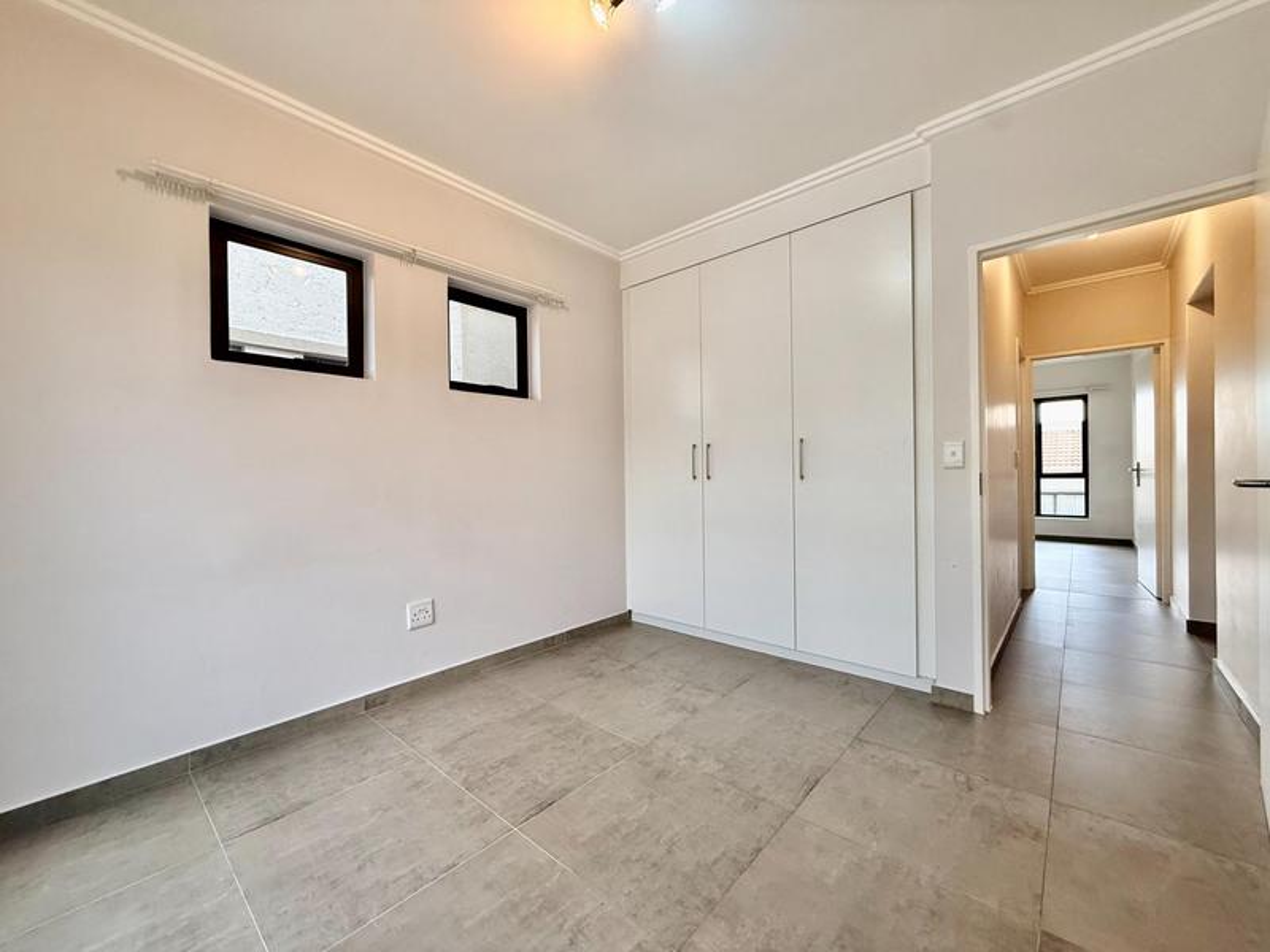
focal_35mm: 14
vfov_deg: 85.7
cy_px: 476
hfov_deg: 102.1
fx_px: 514
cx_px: 635
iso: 125
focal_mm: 2.22
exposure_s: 1/100
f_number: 2.2
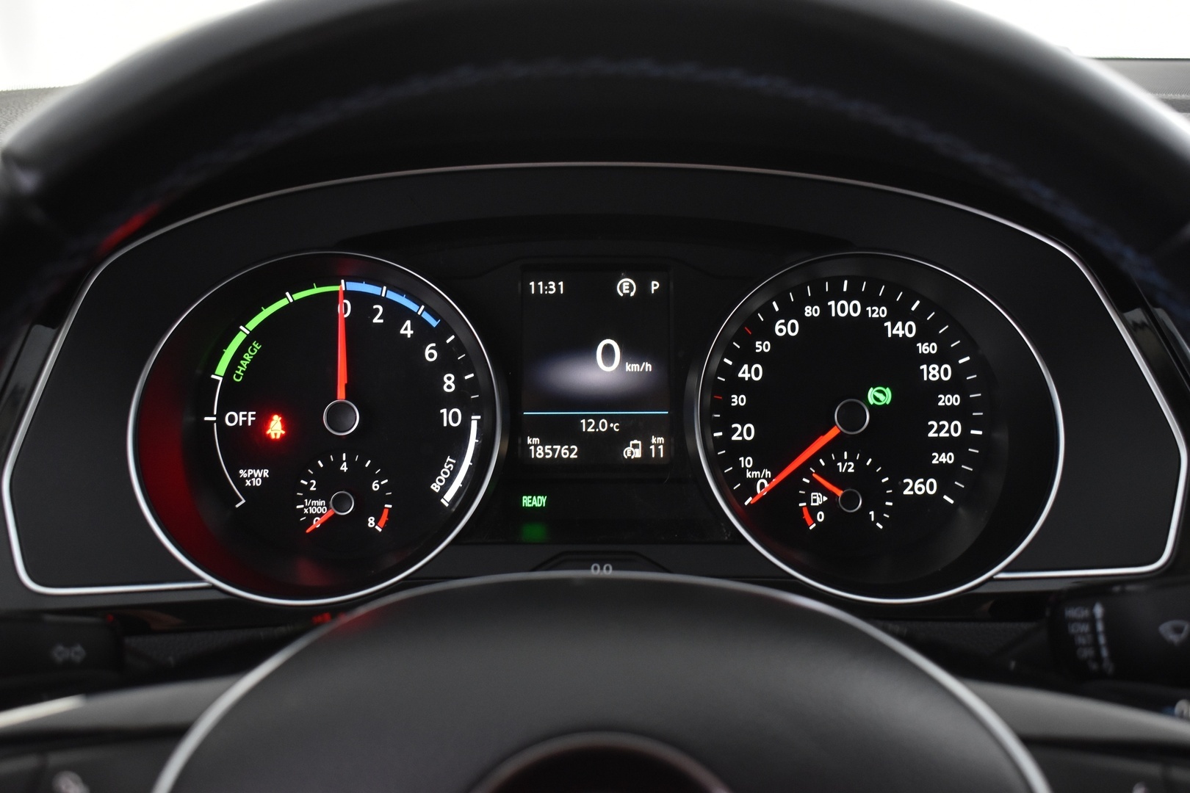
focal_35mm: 40
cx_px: 595
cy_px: 396
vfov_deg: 33.0
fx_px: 1339
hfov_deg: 47.9
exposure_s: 1/15
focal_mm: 27
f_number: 5
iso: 1250
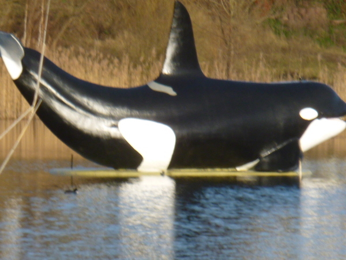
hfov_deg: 3.5
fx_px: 5627
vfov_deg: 2.6
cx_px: 173
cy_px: 130
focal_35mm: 563
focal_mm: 45
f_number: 5.9
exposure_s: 1/250
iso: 100
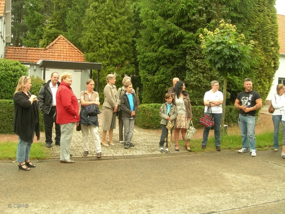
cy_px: 107
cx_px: 142
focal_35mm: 38
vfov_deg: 37.7
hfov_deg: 49.0
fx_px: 313
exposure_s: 1/56.7
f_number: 4.8
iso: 50
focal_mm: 7.8
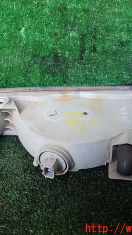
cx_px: 46
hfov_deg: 27.0
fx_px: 274
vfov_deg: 46.4
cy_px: 117
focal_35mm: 44
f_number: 2.3
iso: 160
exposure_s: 1/60
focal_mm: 5.4
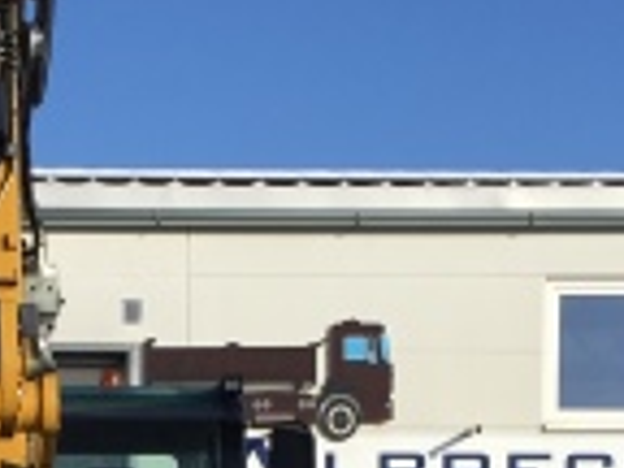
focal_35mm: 121
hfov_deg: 16.0
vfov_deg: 11.4
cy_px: 828
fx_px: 2181
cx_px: 17
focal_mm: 4.15
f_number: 2.2
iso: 32
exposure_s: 1/2825
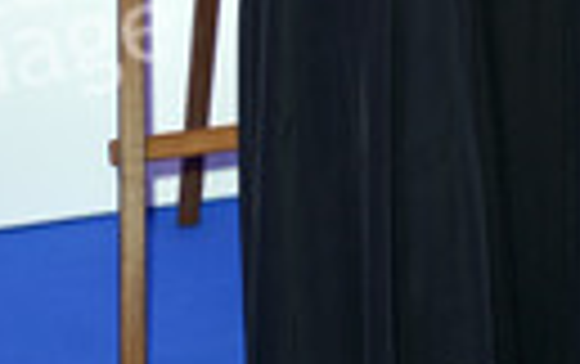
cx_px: 432
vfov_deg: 9.2
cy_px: -189
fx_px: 2200
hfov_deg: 15.0
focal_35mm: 139
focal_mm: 44
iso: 500
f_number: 5.6
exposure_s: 1/250
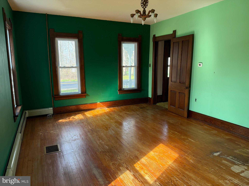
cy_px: 93
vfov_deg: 56.8
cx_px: 124
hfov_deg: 71.6
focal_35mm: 24
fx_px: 173
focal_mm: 6.76
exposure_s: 1/161
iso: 200
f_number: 1.78
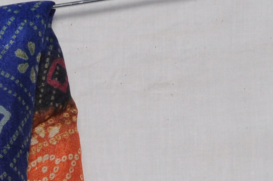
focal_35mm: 473
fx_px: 3583
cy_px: 523
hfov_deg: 4.3
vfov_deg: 2.9
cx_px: -215
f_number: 11
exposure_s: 1/6
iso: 400
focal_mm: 50
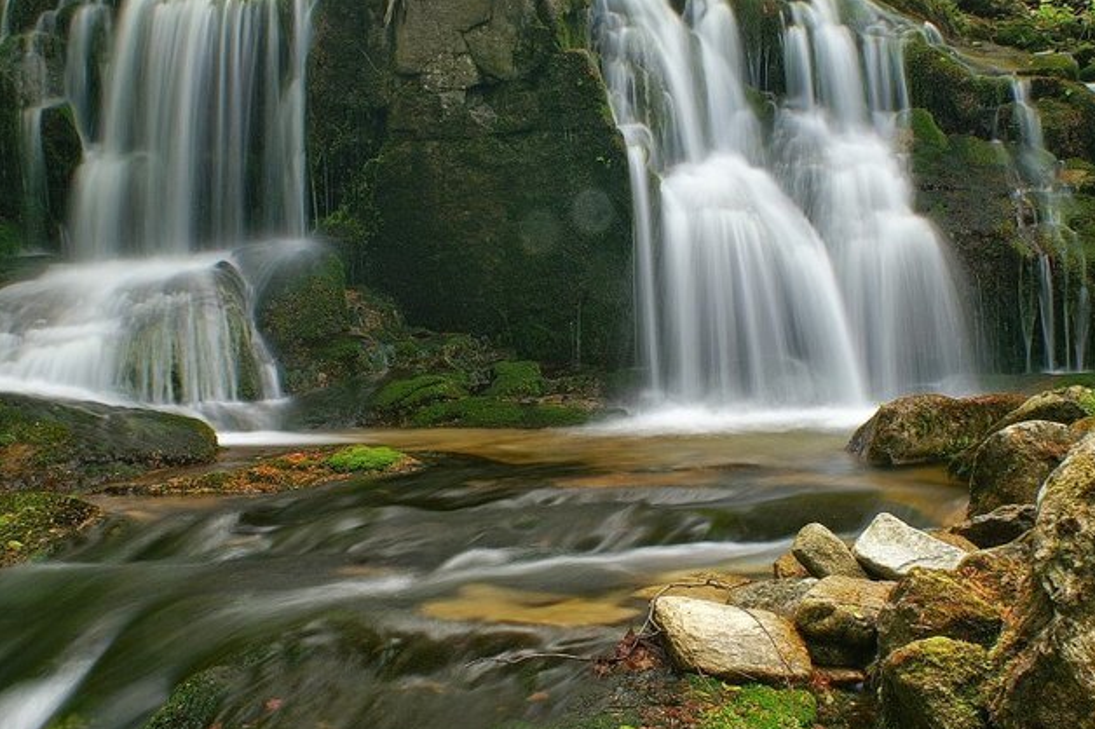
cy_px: 367
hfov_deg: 44.4
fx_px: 1338
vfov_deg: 30.5
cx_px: 635
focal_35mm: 44
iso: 100
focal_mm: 18
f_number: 20
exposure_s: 1.6
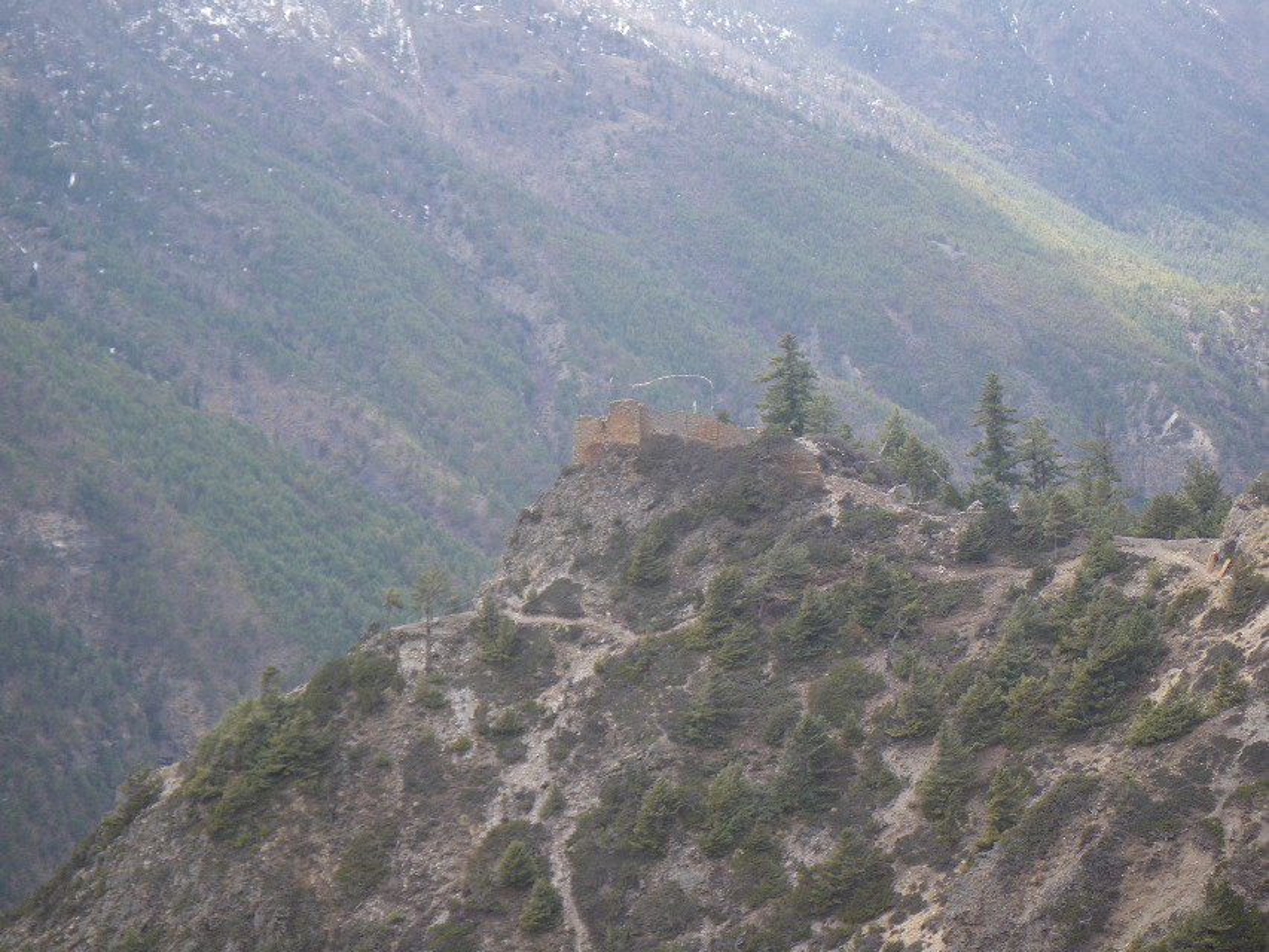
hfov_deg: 20.9
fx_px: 3446
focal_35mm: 94
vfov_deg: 15.7
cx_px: 634
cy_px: 476
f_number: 5
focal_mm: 16.7
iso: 50
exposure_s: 1/125
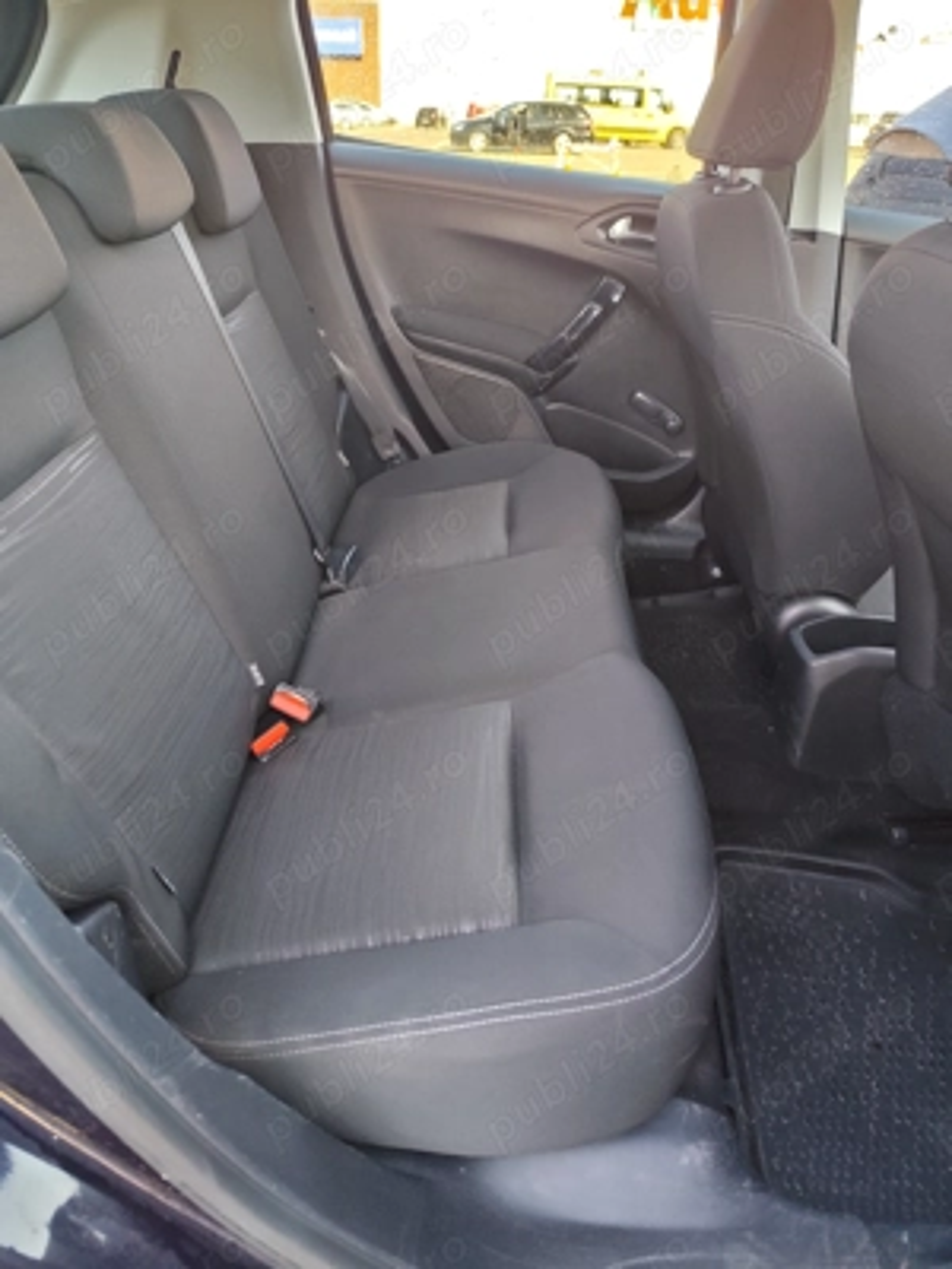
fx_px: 843
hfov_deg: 58.9
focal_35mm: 23
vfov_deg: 73.9
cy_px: 634
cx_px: 476
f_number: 1.65
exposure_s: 1/100
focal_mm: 6.14
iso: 160
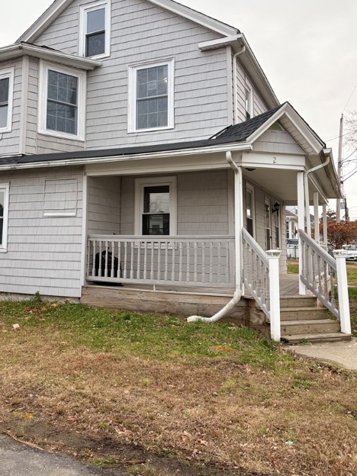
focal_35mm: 32
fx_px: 440
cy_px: 200
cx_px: 143
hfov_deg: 43.9
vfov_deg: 56.5
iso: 64
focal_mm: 5.96
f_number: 1.6
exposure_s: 1/121
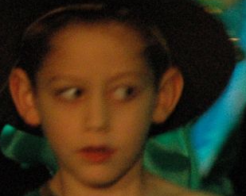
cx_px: -255
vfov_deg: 1.7
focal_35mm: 924
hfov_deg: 2.1
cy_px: 127
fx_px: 6727
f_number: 4.5
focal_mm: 135
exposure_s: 1/40
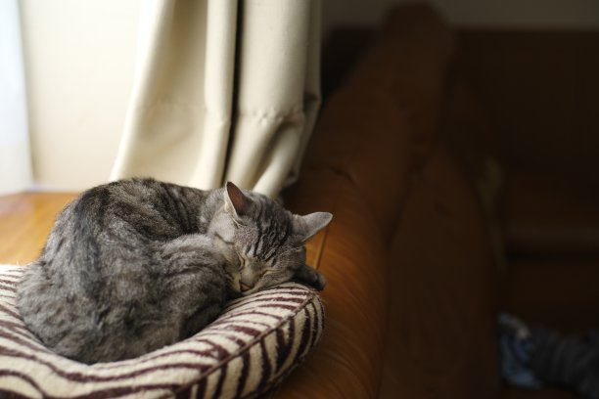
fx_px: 1281
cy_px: 200
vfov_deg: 17.7
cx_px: 300
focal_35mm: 77
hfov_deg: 26.3
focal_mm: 77
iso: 200
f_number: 2.5
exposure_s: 1/160
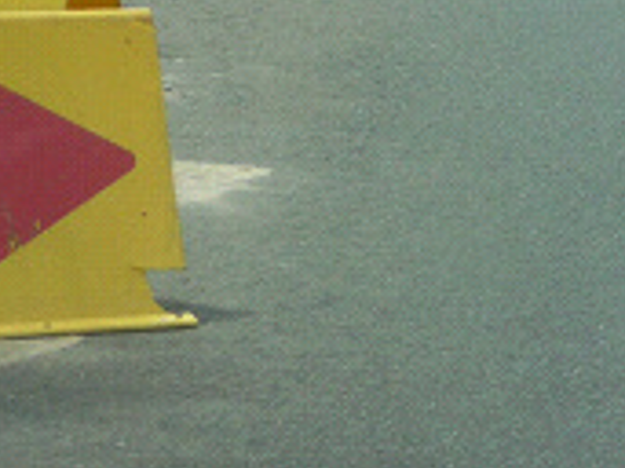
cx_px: 861
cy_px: -309
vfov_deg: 4.2
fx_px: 6333
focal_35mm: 351
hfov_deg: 5.6
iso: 100
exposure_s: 1/320
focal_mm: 17.5
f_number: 4.7
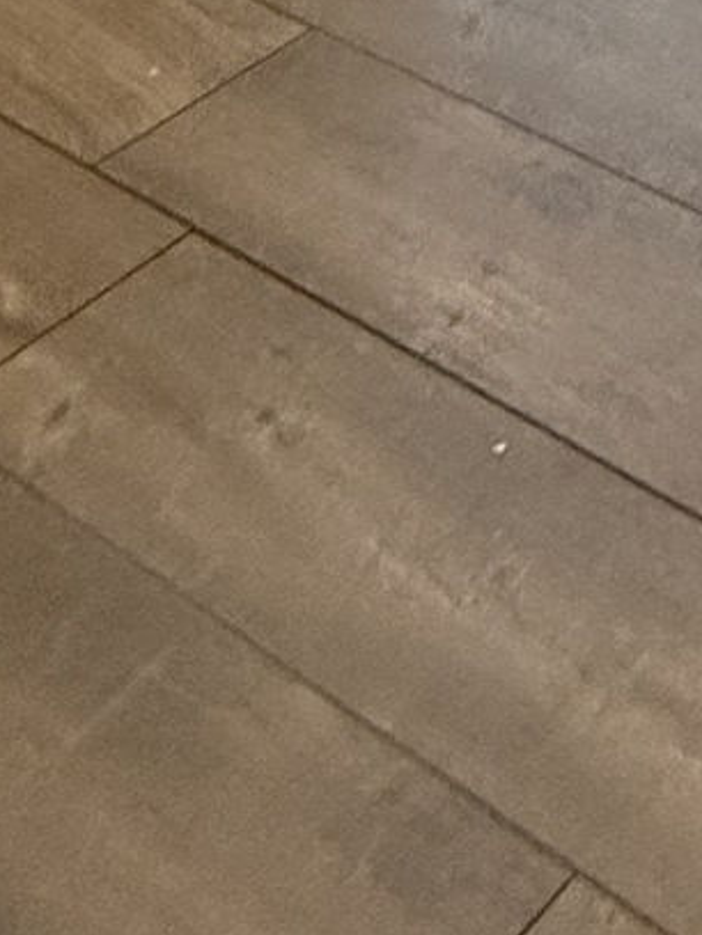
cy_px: -910
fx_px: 2136
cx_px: 1588
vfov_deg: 17.8
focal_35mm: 79
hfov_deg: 14.1
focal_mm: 2.22
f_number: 2.2
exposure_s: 1/60
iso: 500
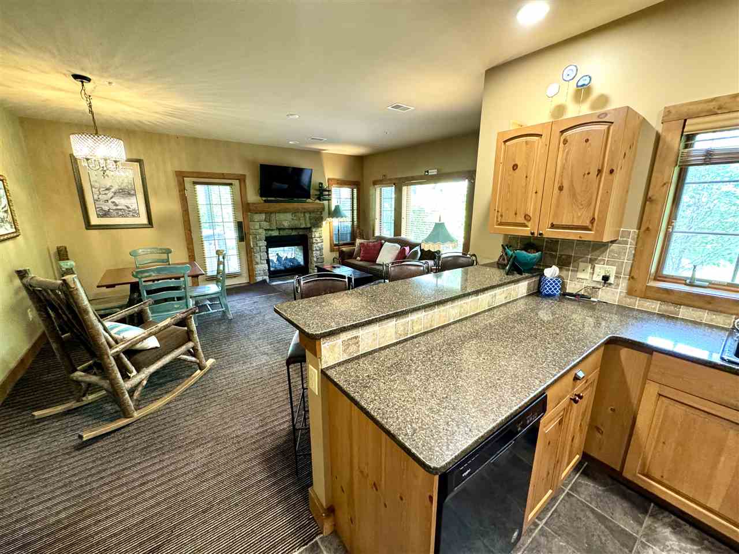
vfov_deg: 85.7
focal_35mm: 14
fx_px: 299
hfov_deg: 102.1
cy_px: 277
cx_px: 370
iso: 640
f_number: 2.2
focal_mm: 2.22
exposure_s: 1/60
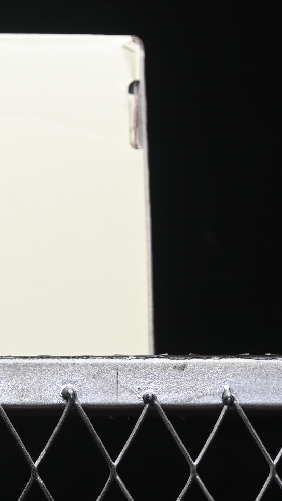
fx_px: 3006
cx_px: -398
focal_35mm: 226
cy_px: 52
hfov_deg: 5.2
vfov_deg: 9.5
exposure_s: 1/60
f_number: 7.1
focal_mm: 50
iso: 160
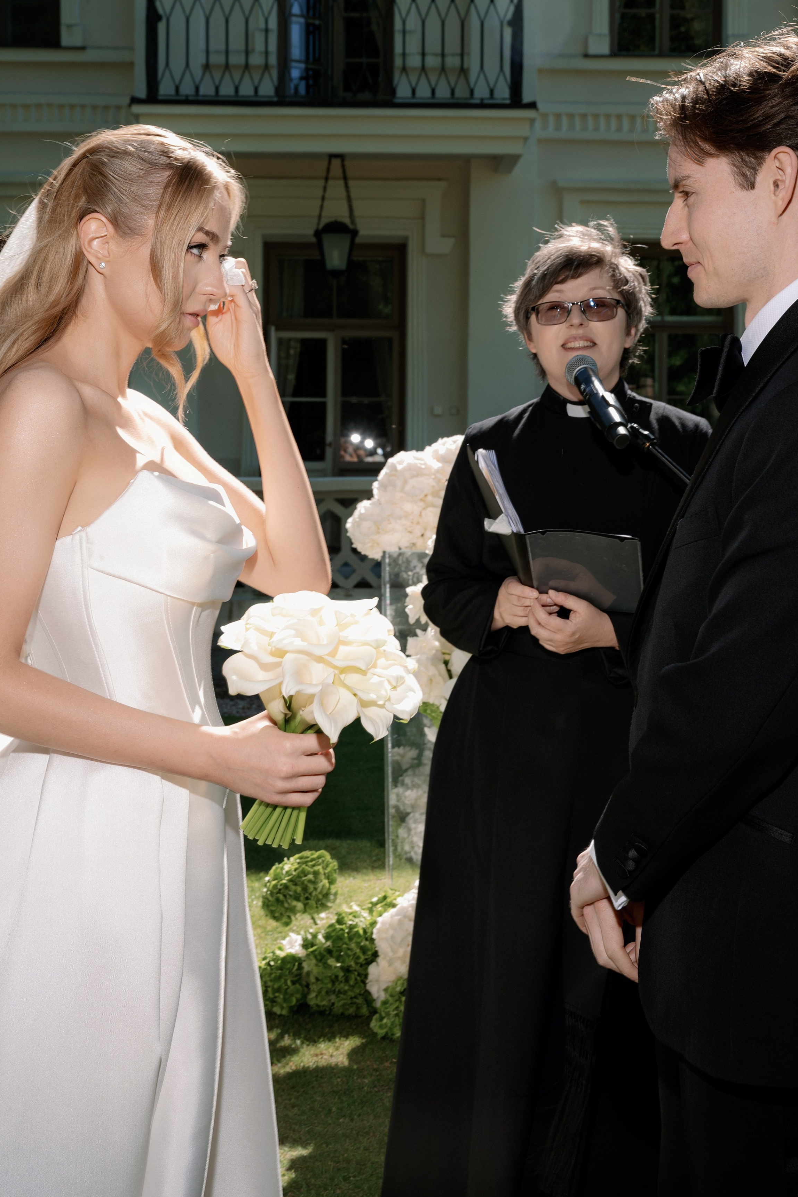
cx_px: 422
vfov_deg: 41.1
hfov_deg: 28.1
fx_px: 1596
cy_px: 606
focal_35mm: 48
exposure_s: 1/160
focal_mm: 43
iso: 160
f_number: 9
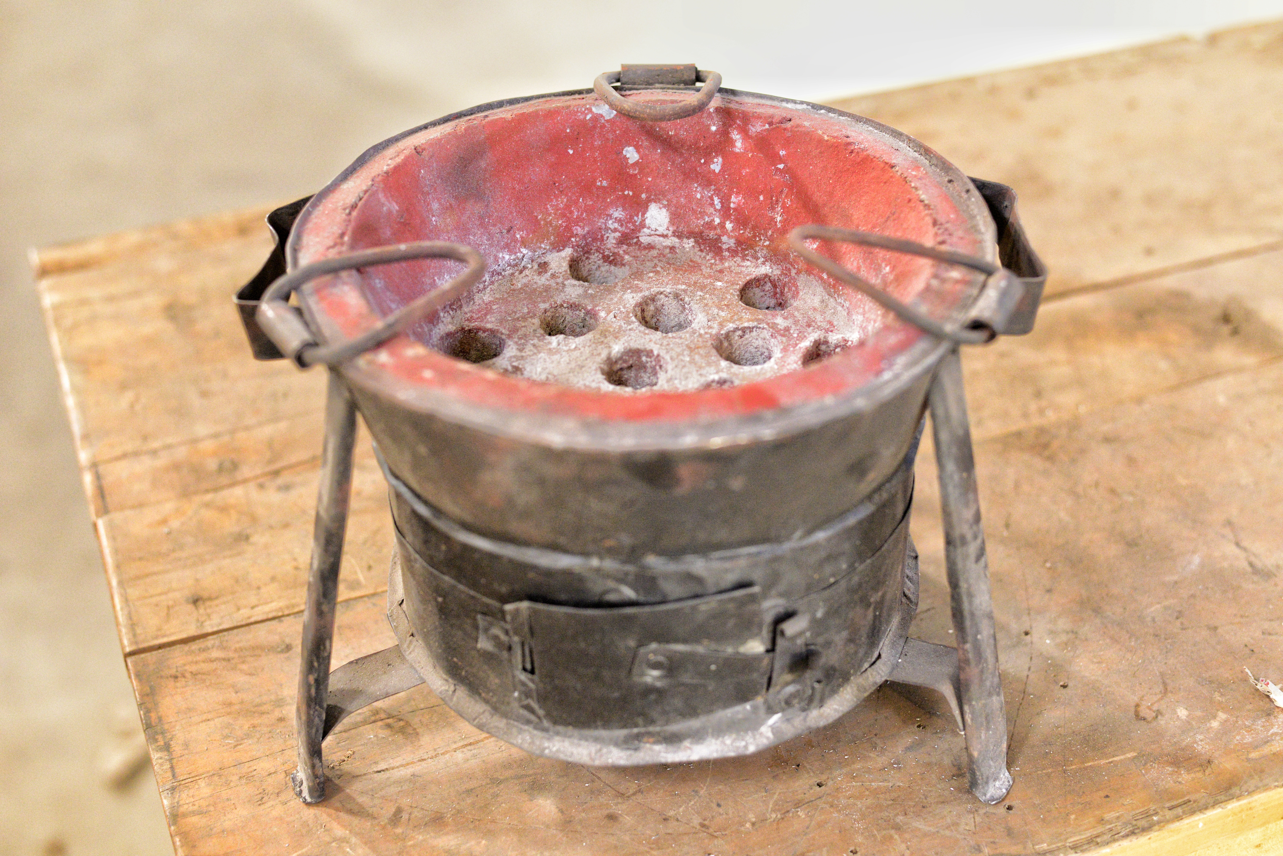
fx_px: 1783
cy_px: 428
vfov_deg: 27.0
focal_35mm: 50
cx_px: 642
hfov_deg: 39.6
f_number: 5
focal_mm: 50
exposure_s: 1/80
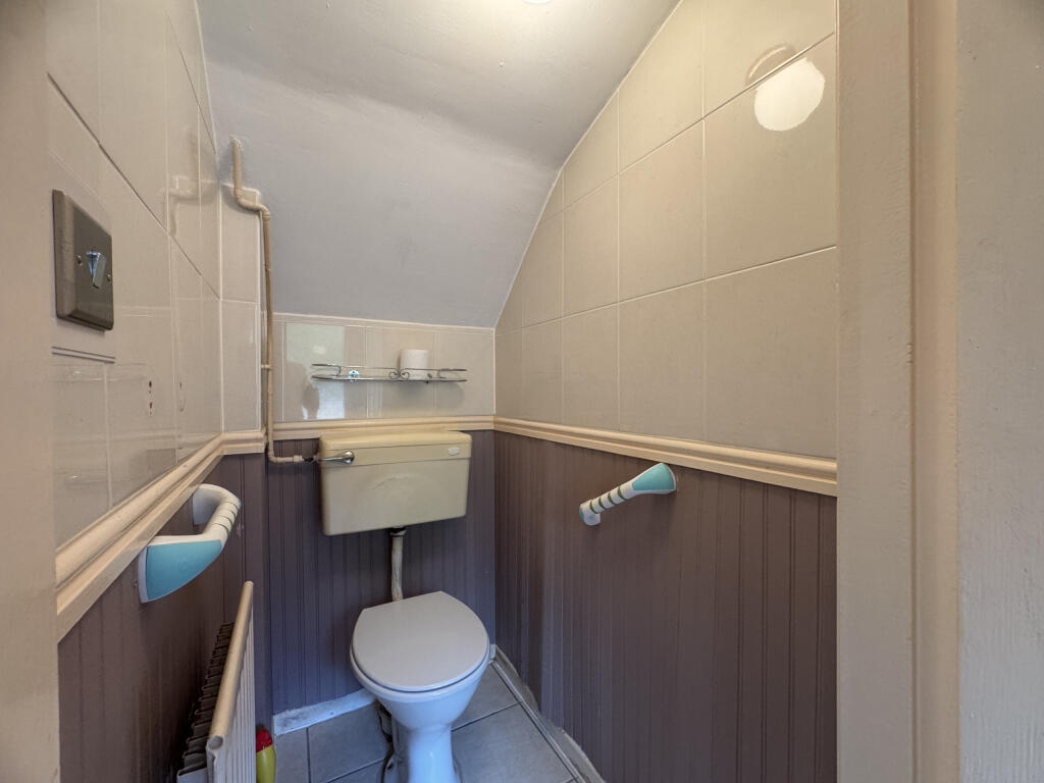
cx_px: 522
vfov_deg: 85.7
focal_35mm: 14
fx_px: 422
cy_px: 392
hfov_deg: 102.1
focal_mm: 2.22
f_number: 2.2
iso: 200
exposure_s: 1/50
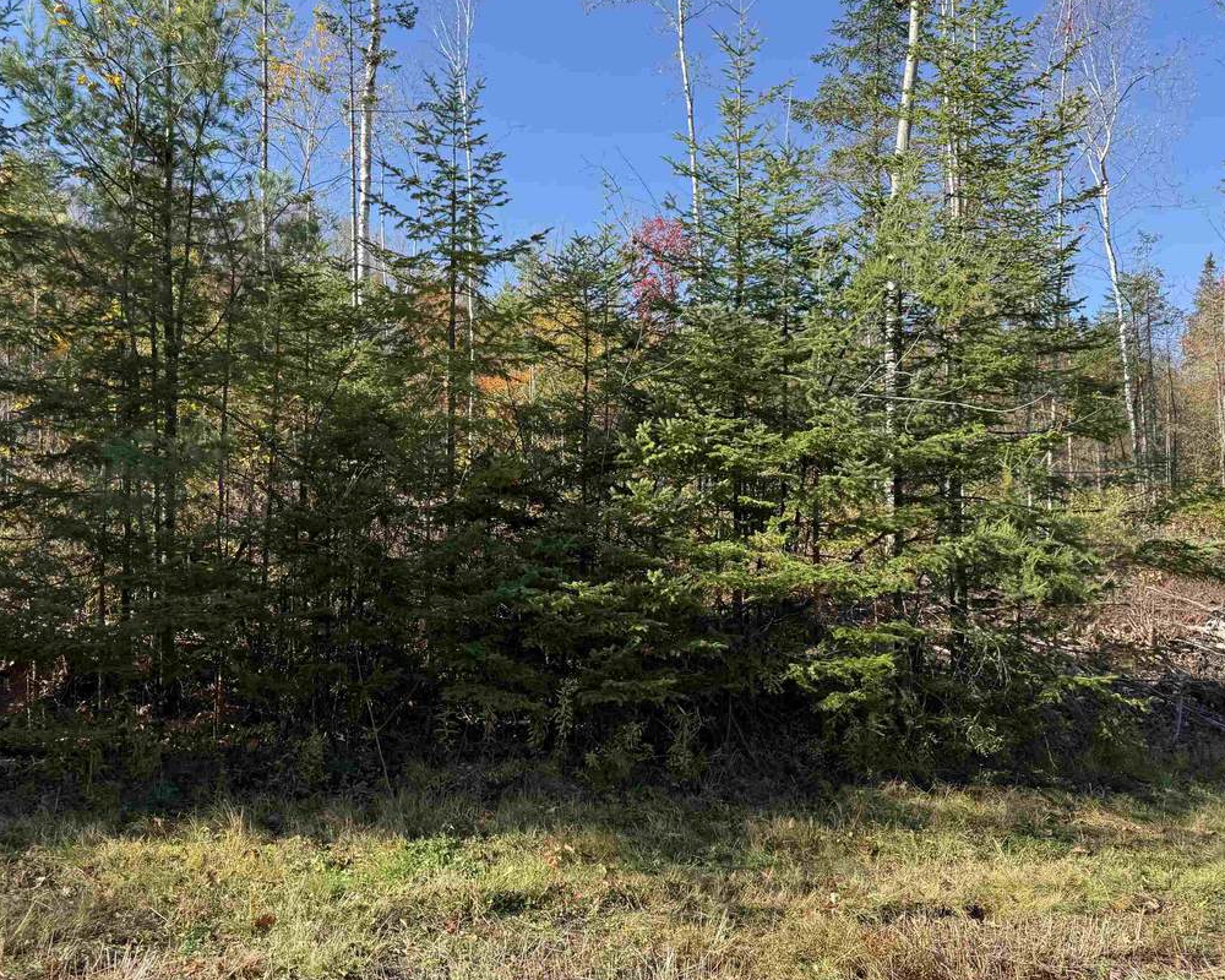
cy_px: 517
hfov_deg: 58.6
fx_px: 1088
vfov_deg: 48.5
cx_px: 544
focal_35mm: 30
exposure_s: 1/1271
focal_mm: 6.76
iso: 80
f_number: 1.78
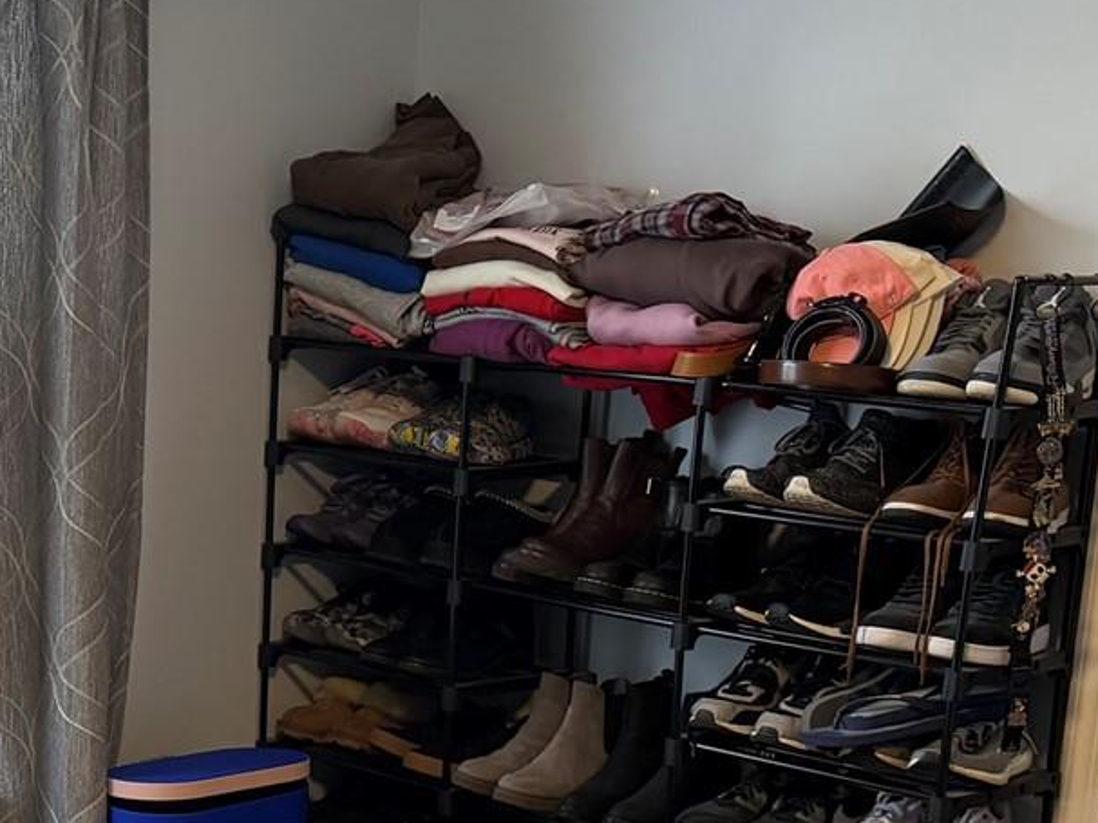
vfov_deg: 17.7
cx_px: 52
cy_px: 856
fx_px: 2569
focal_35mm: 81
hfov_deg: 23.3
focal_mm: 6.76
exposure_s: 1/93
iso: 200
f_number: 1.78
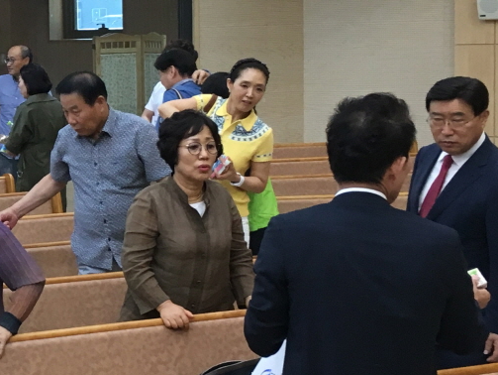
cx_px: -123
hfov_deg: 19.5
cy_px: 131
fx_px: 1353
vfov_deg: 15.7
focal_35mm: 94
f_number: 2.2
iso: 64
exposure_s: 1/30
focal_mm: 4.15
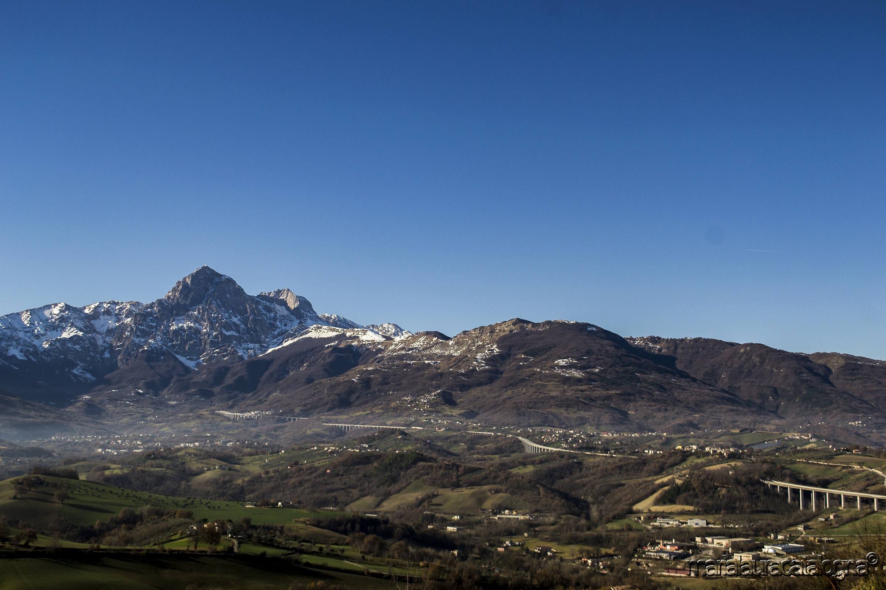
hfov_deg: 49.6
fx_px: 960
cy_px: 295
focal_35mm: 39
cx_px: 443
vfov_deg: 34.2
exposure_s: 1/500
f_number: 6.3
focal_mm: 26
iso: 100
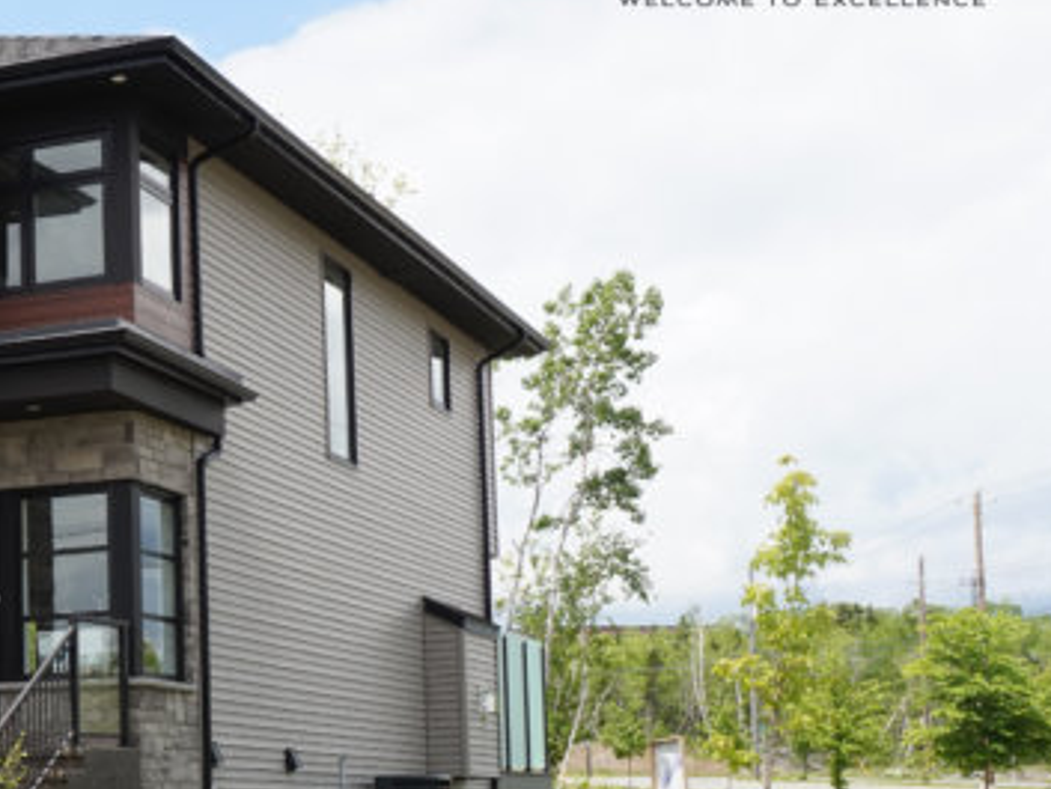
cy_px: 561
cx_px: -27
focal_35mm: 72
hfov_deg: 25.5
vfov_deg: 20.3
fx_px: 2188
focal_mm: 23
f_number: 13
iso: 100
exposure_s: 1/80
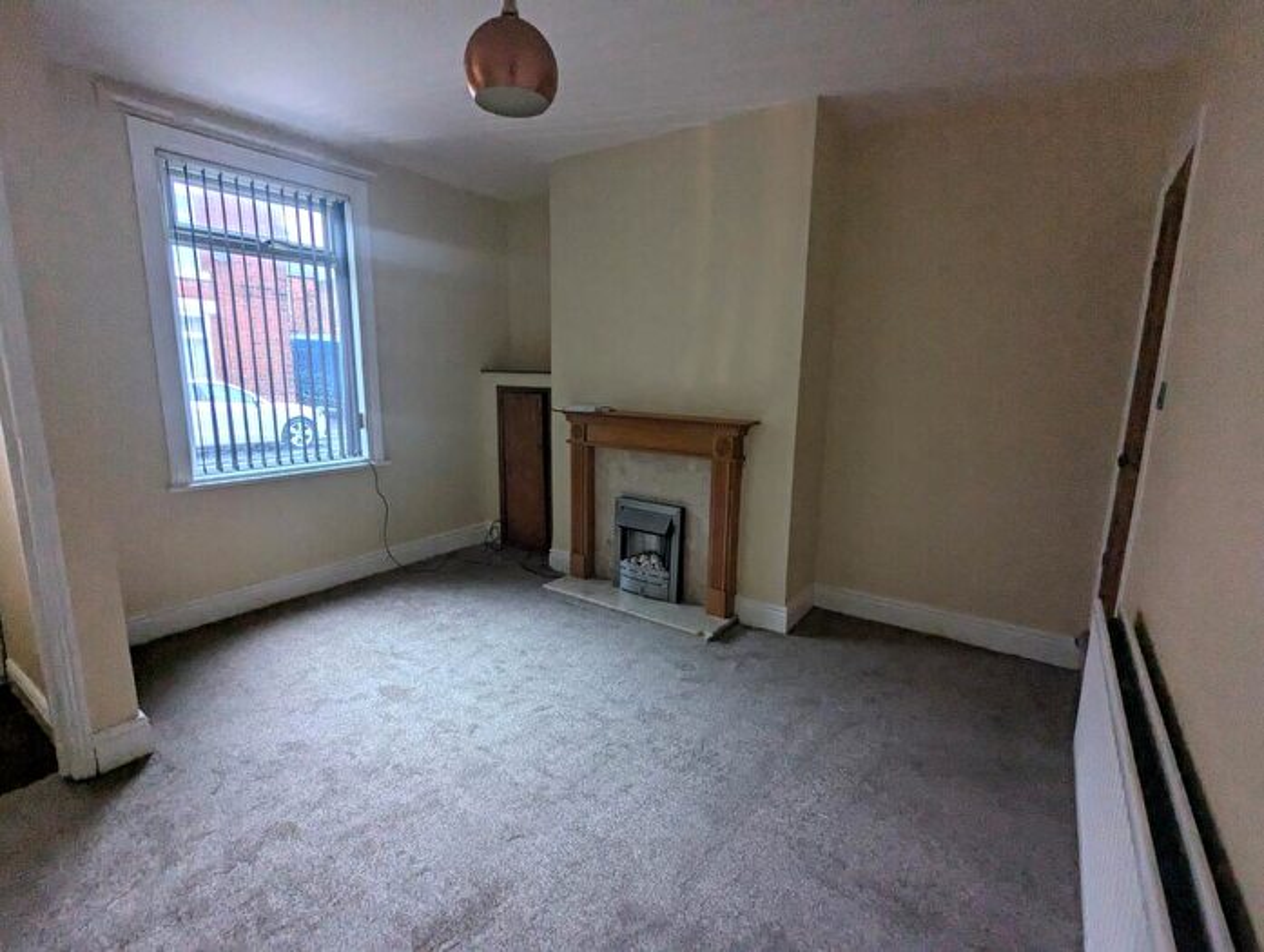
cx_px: 632
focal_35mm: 16
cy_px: 476
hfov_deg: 94.4
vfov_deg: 78.3
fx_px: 585
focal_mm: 2.35
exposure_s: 1/23.7
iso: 297
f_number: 2.2
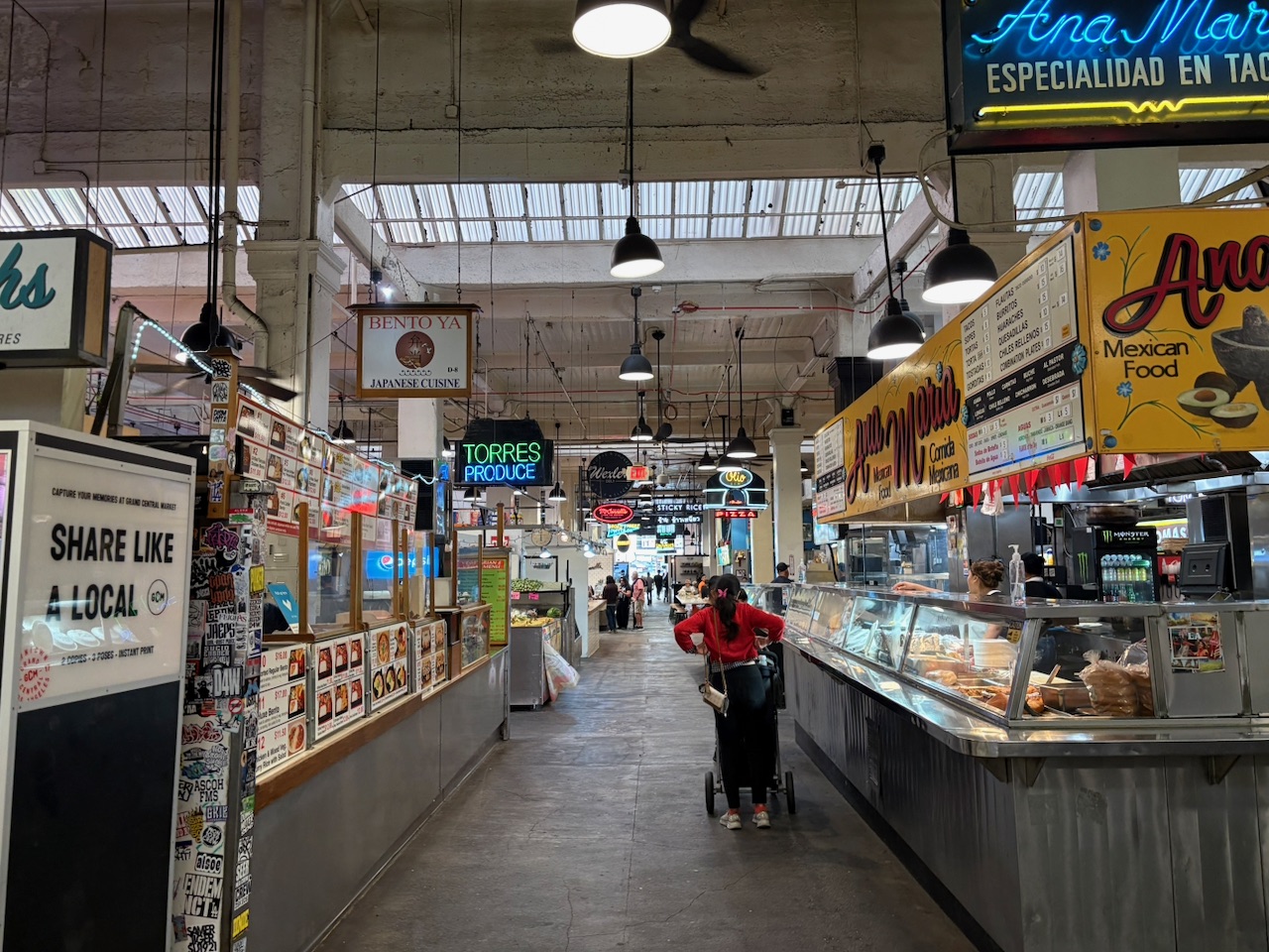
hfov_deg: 67.3
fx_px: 953
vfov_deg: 53.1
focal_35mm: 26
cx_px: 634
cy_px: 476
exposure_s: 1/60
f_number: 1.6
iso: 200
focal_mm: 5.96
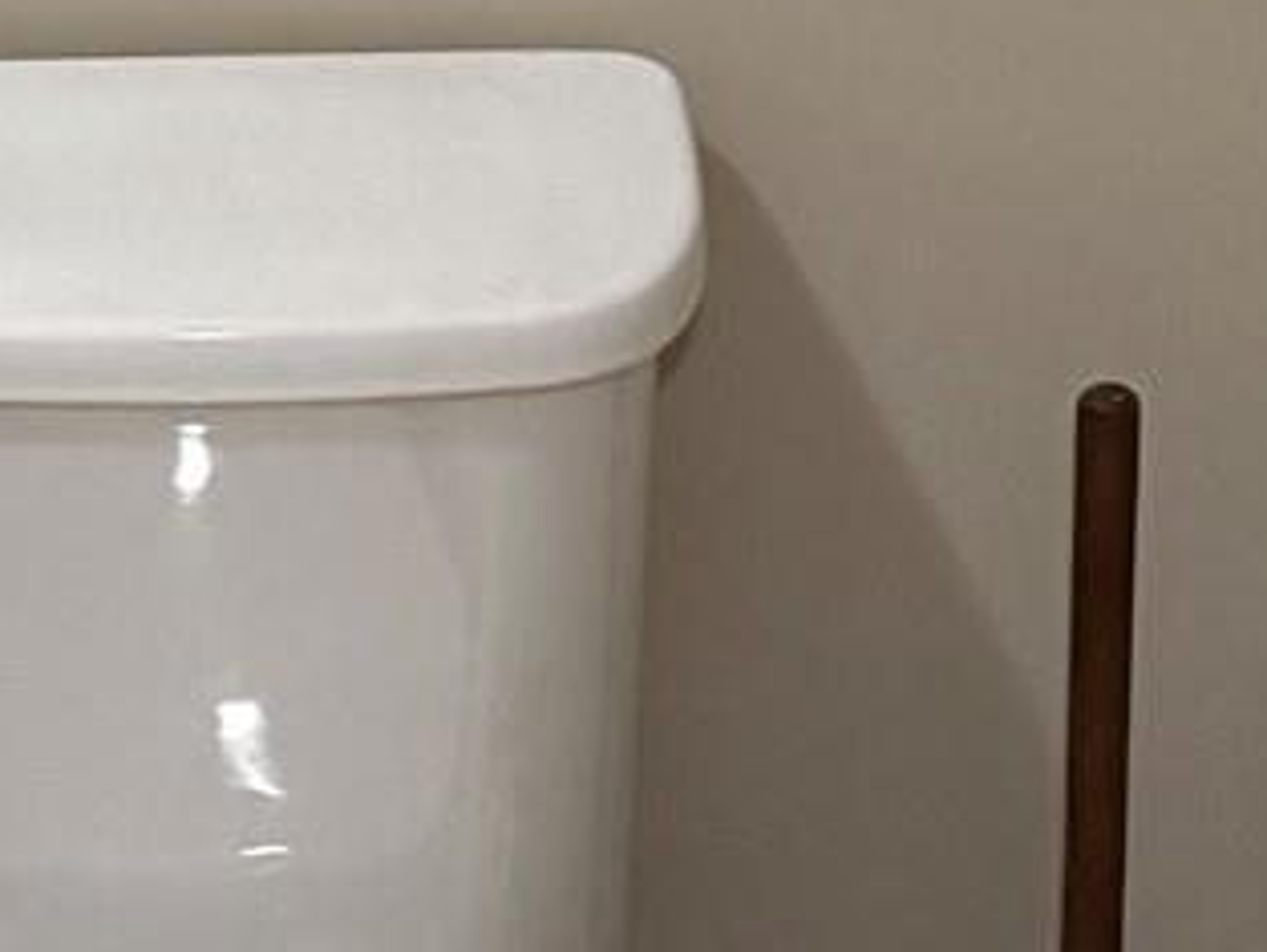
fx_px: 5749
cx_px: -1915
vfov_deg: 9.4
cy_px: 142
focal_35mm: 157
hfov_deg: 10.5
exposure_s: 1/60
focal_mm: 6.76
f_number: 1.78
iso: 320
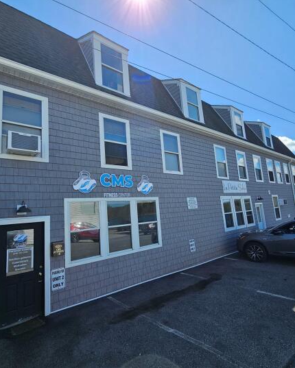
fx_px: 185
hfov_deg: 77.0
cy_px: 184
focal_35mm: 17
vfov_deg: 89.6
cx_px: 145
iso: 50
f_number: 2.2
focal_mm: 2.2
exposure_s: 1/1593
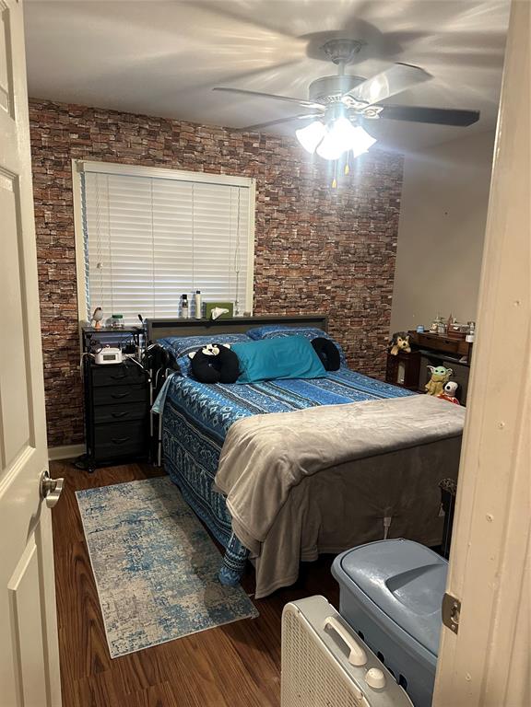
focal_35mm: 24
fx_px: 491
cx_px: 266
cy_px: 354
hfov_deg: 56.8
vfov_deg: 71.6
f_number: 1.78
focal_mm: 6.86
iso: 500
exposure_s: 1/60
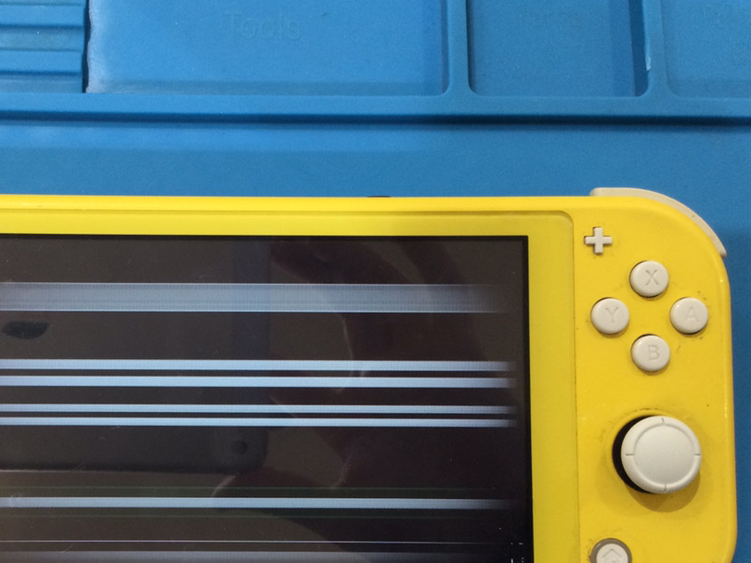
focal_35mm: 46
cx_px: 240
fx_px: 998
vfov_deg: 31.3
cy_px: 373
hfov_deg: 40.6
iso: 50
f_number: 2.4
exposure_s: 1/30
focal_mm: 3.3
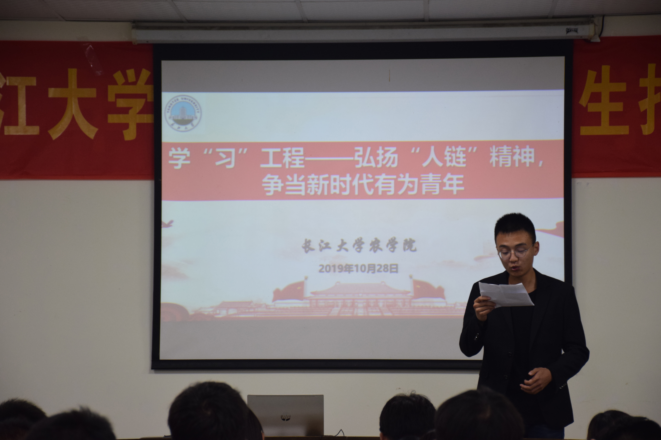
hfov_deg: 16.1
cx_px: 330
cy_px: 220
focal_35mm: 128
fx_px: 2341
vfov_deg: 10.8
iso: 1000
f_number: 5.3
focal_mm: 85
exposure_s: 1/60
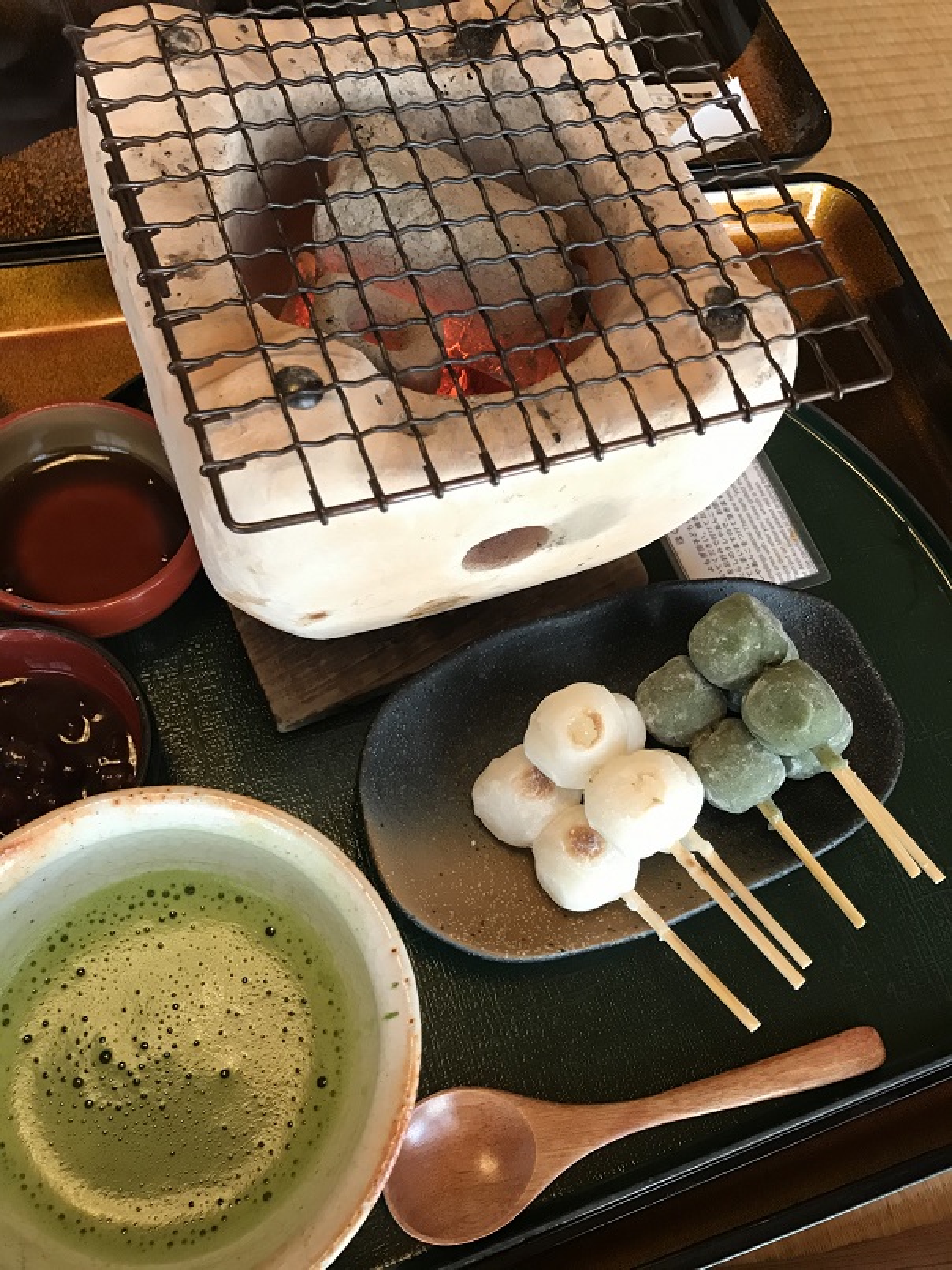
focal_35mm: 28
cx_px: 476
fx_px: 1027
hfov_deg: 49.7
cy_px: 635
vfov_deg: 63.5
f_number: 1.8
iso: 50
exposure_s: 1/15
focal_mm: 3.99
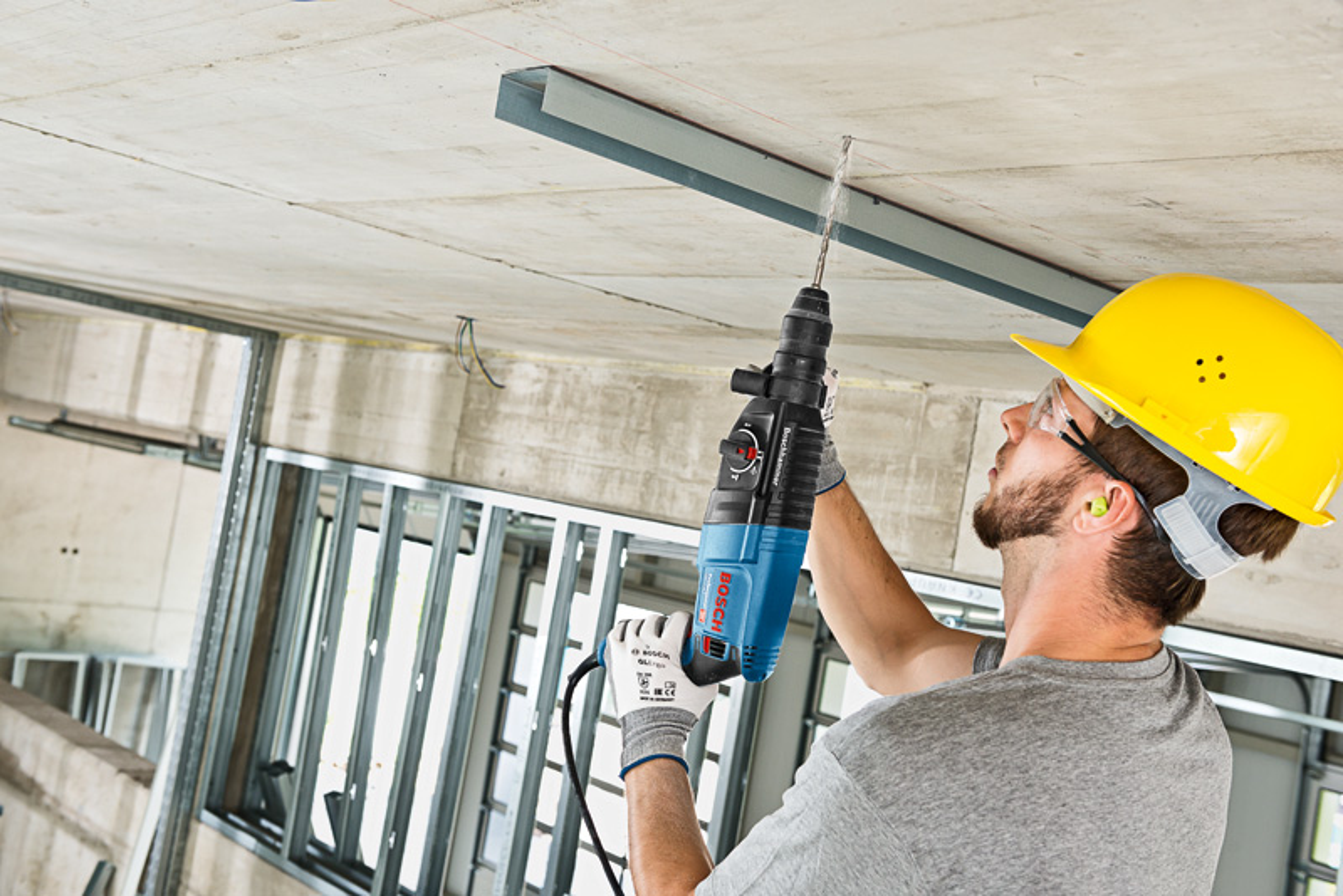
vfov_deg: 30.5
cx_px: 672
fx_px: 1642
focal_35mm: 44
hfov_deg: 44.5
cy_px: 448
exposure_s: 1/60
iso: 400
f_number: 7.1
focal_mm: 44
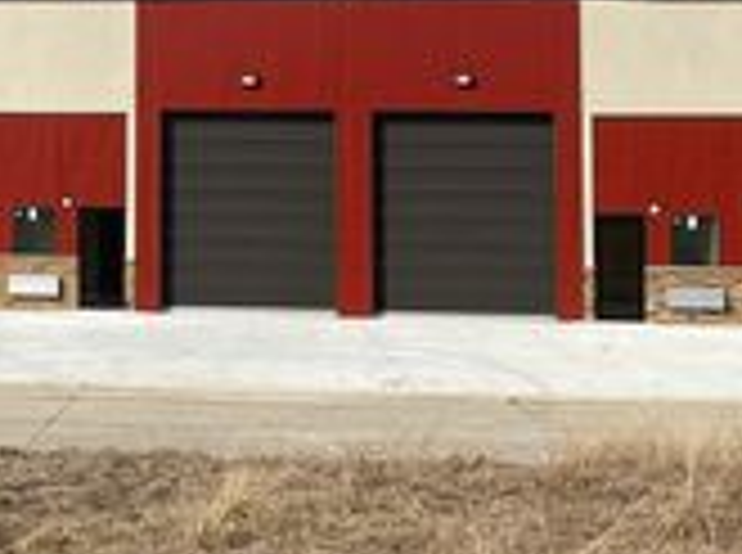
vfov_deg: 18.4
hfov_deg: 23.9
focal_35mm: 79
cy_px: 101
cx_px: 36
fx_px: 1690
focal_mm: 4.25
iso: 32
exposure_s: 1/4444
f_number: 1.8
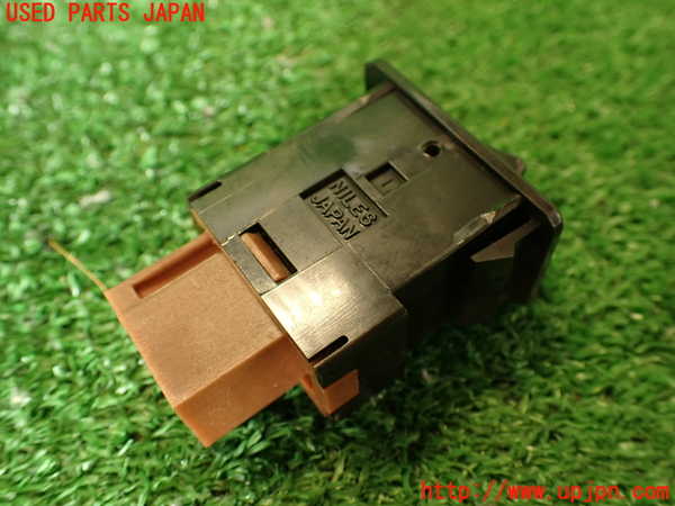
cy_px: 253
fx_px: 624
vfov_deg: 44.2
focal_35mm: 32
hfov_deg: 56.8
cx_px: 338
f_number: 2.4
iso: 200
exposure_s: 1/30
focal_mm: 5.79
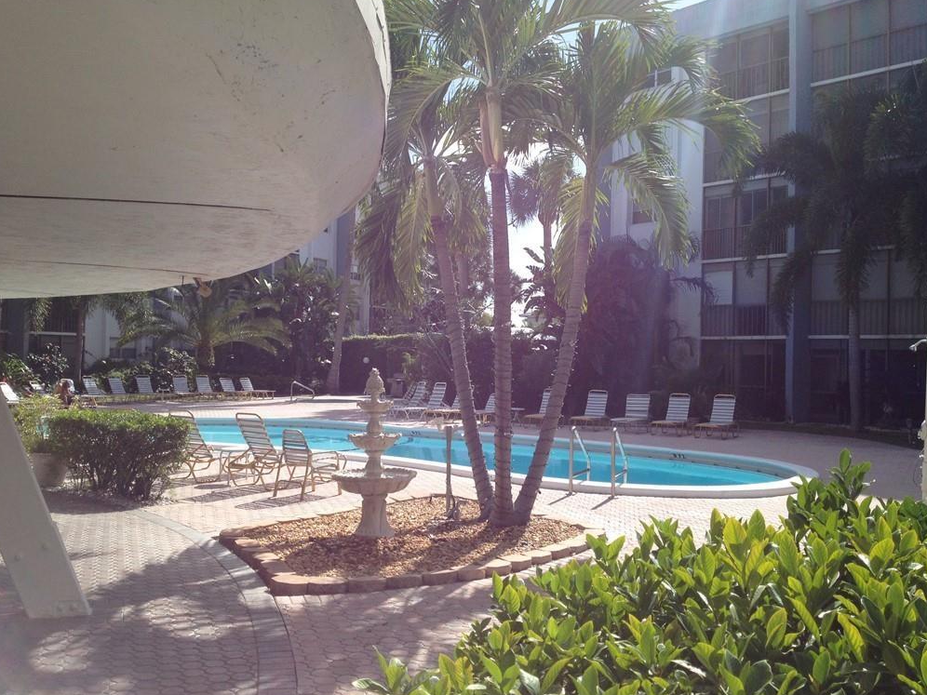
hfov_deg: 51.4
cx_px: 453
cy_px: 347
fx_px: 964
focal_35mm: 36
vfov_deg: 39.7
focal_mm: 4.28
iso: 50
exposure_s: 1/2123
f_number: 2.4
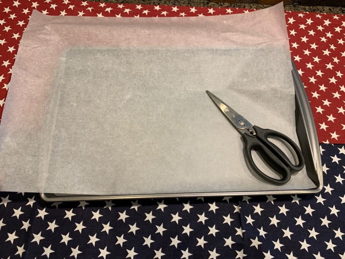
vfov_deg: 53.1
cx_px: 172
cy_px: 130
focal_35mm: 26
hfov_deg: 67.3
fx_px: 259
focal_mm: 4.25
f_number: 1.8
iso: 160
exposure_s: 1/60
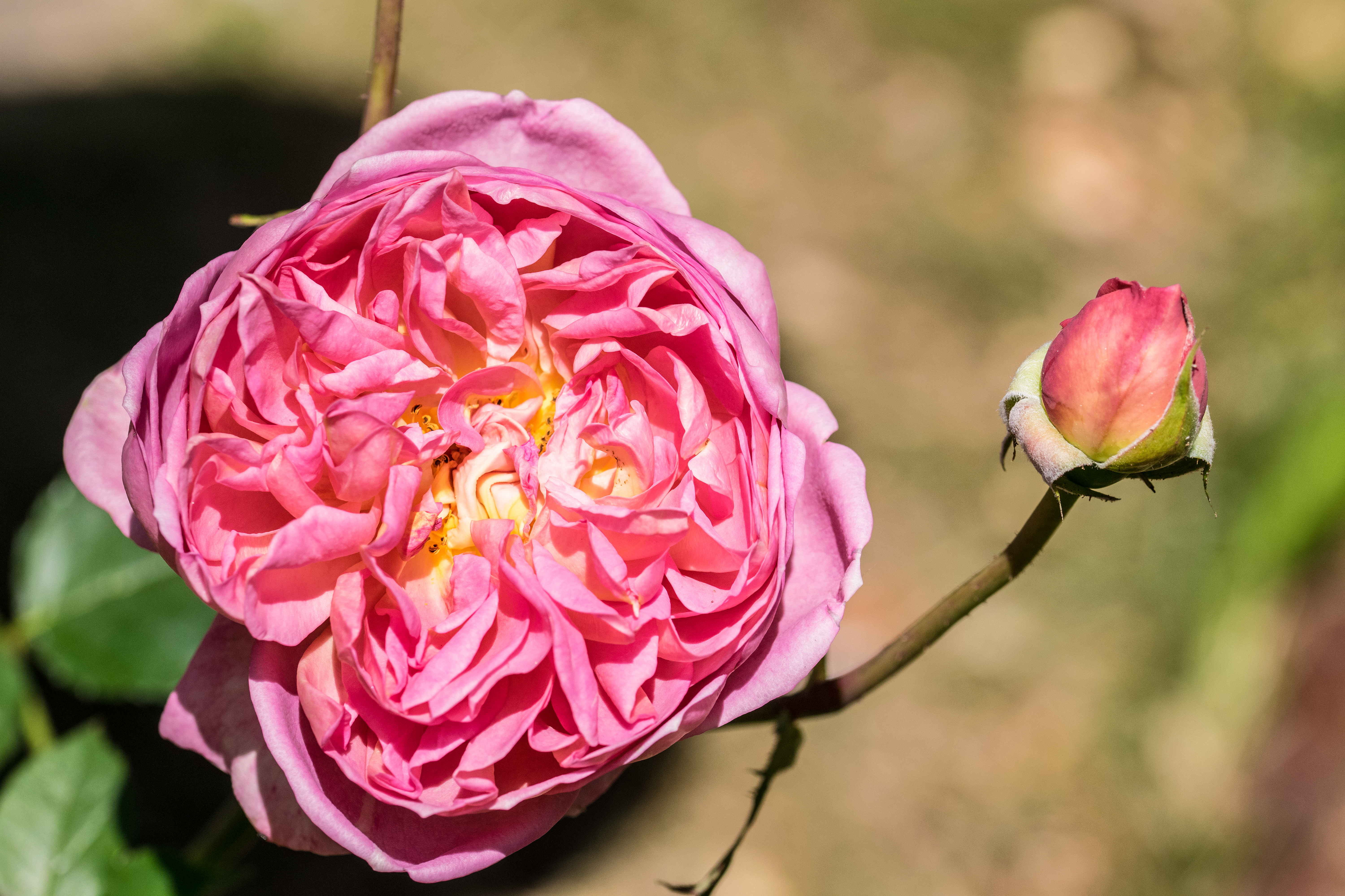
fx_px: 5884
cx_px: 672
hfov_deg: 13.0
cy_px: 448
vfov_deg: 8.7
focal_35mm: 158
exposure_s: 1/1250
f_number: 9
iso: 400
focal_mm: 105
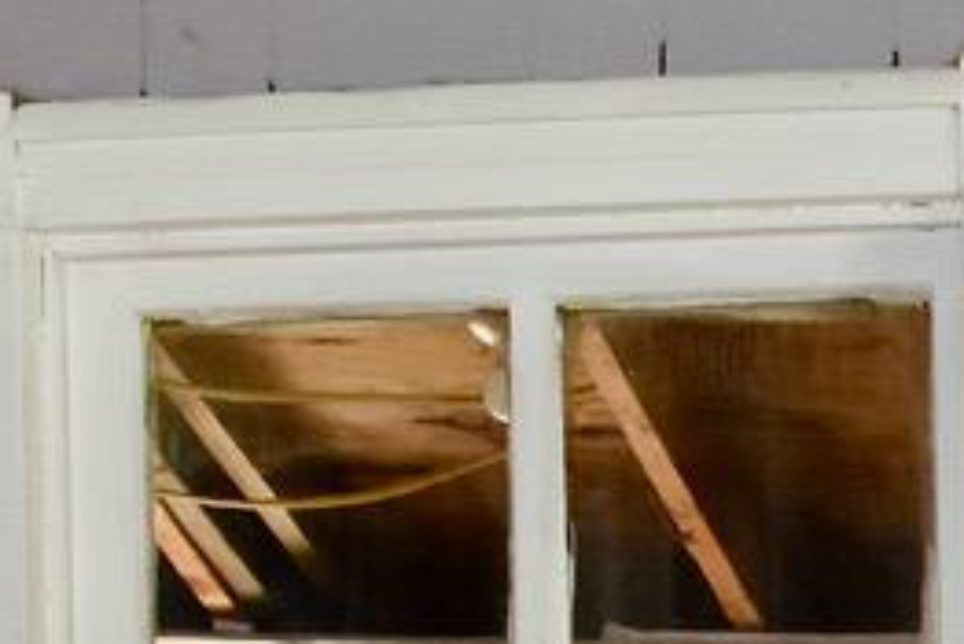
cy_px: 1562
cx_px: 1847
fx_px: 5653
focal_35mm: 211
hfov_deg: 9.2
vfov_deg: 6.2
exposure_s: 1/125
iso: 560
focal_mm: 18
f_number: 5.6
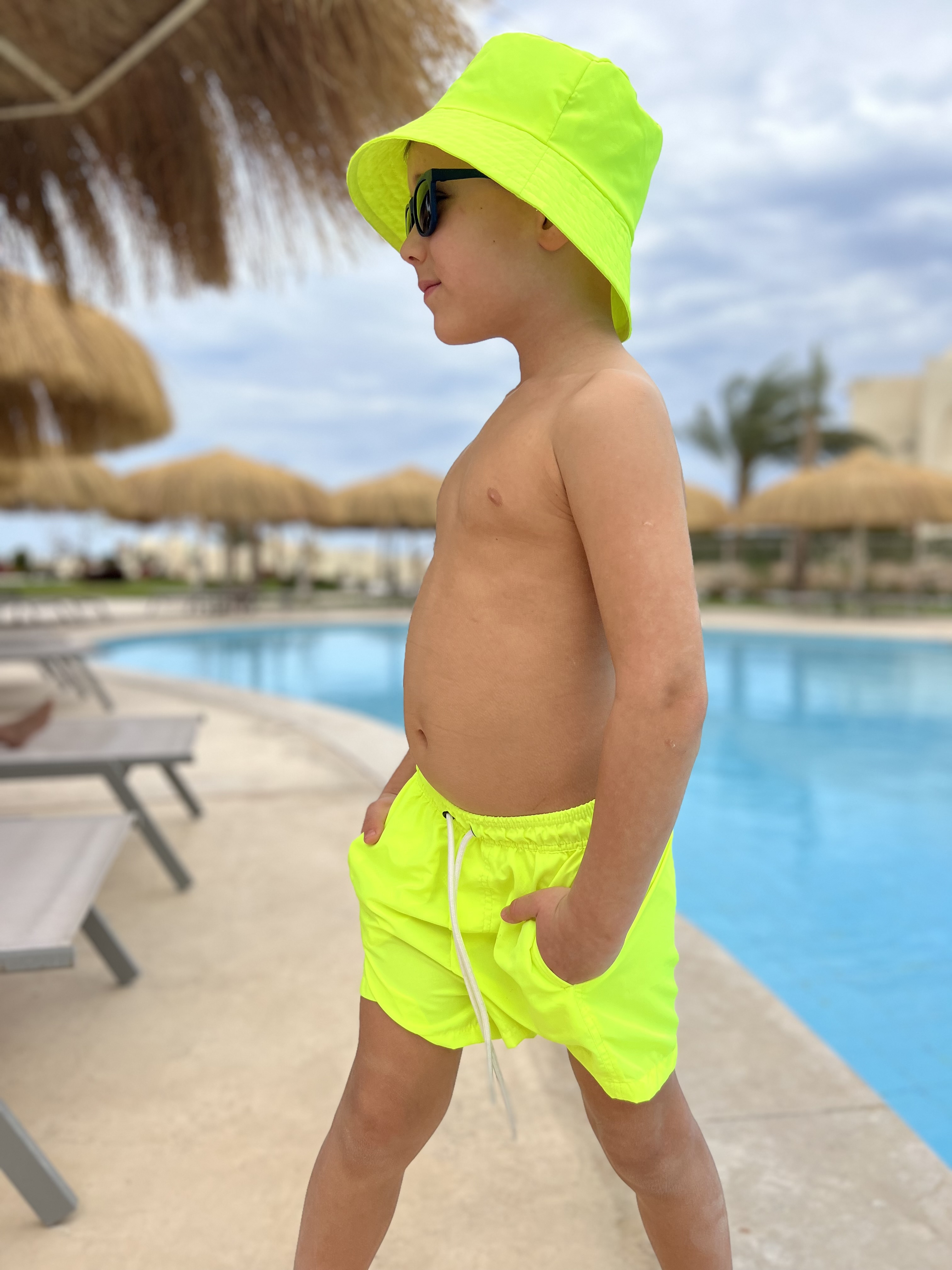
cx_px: 476
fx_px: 953
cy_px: 635
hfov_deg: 53.1
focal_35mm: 26
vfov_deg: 67.3
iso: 50
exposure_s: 1/3704
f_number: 1.5
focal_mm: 5.7
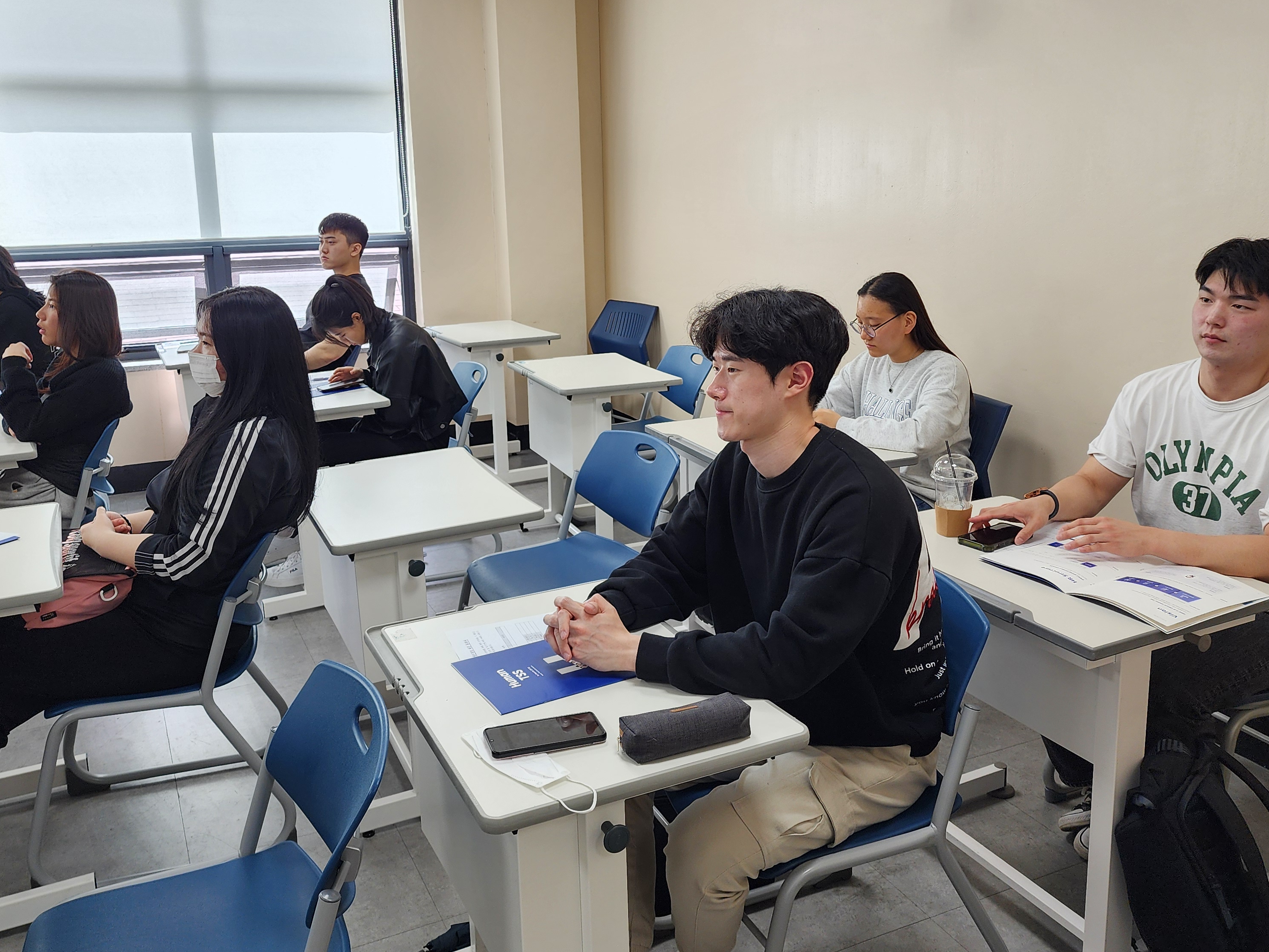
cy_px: 406
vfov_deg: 45.3
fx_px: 1136
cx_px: 621
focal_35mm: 31
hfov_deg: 58.3
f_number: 1.8
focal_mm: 6.4
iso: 64
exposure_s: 1/120
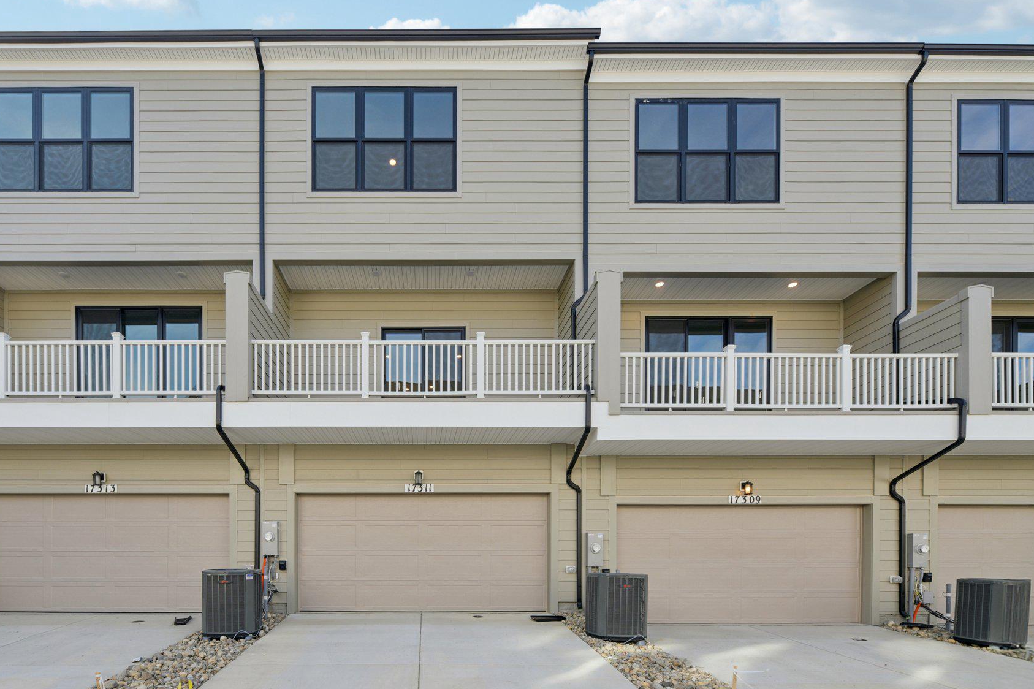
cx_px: 434
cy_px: 353
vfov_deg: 70.4
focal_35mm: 17
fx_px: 488
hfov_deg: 92.5
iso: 100
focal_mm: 14
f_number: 8
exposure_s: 1/100
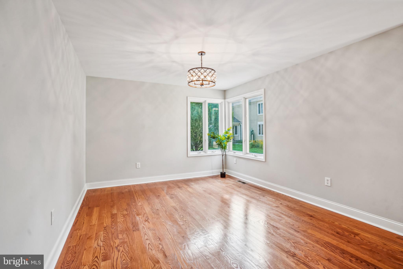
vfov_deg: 73.7
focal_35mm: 16
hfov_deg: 96.7
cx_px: 202
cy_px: 134
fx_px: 179
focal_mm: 16
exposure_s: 1/15
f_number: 8
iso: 200
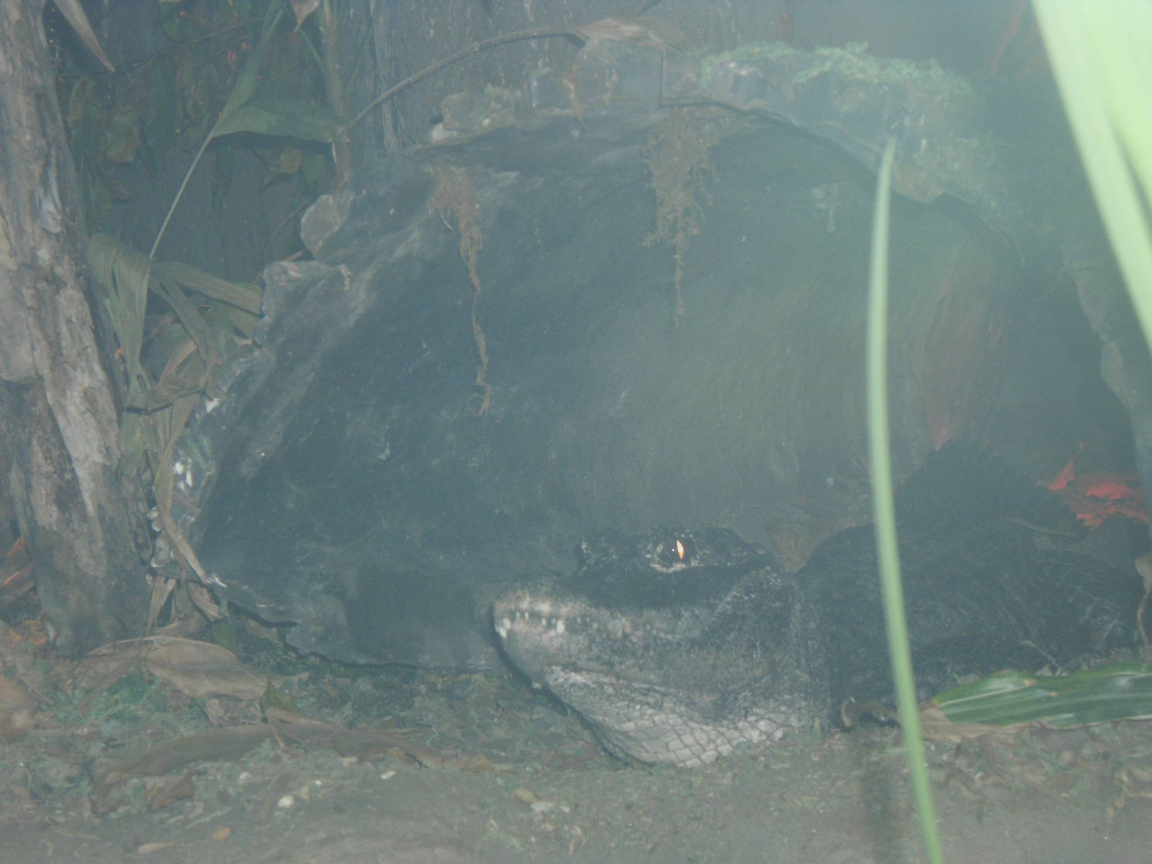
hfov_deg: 25.0
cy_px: 432
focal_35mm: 78
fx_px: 2596
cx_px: 576
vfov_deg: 18.9
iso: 200
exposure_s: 1/60
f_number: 4.4
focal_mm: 13.92
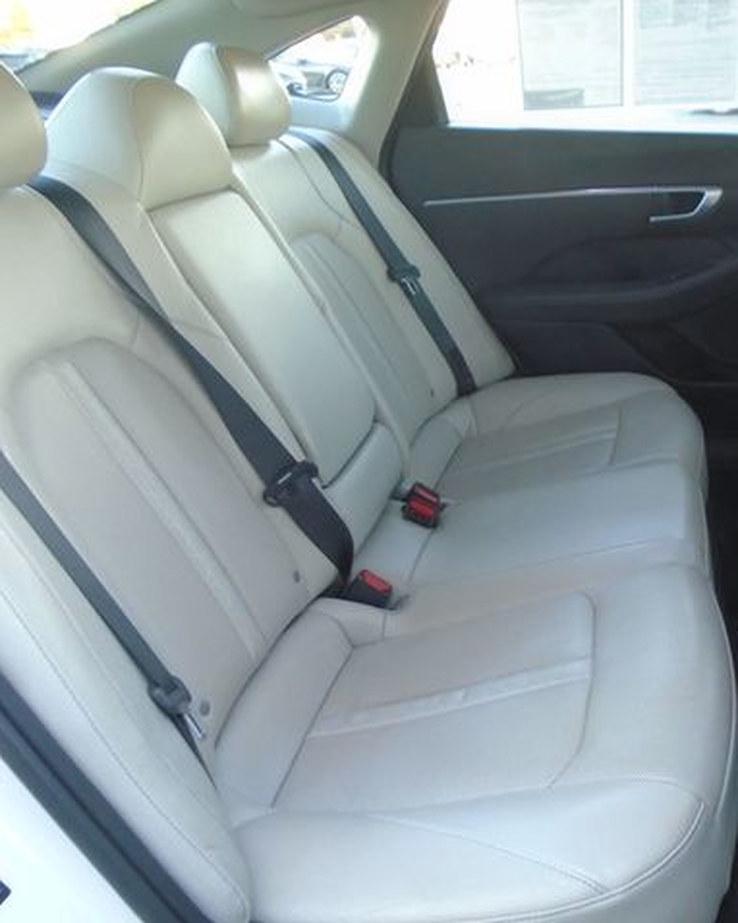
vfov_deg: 52.9
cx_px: 524
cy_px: 462
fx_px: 929
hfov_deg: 42.4
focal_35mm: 34
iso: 160
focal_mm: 4.6
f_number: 3.2
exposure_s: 1/30
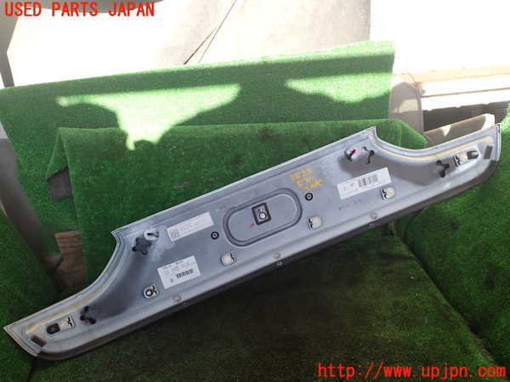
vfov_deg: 46.8
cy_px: 191
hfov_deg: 60.0
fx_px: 442
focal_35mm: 30
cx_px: 255
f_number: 3.2
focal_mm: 5.4
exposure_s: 1/125
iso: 100
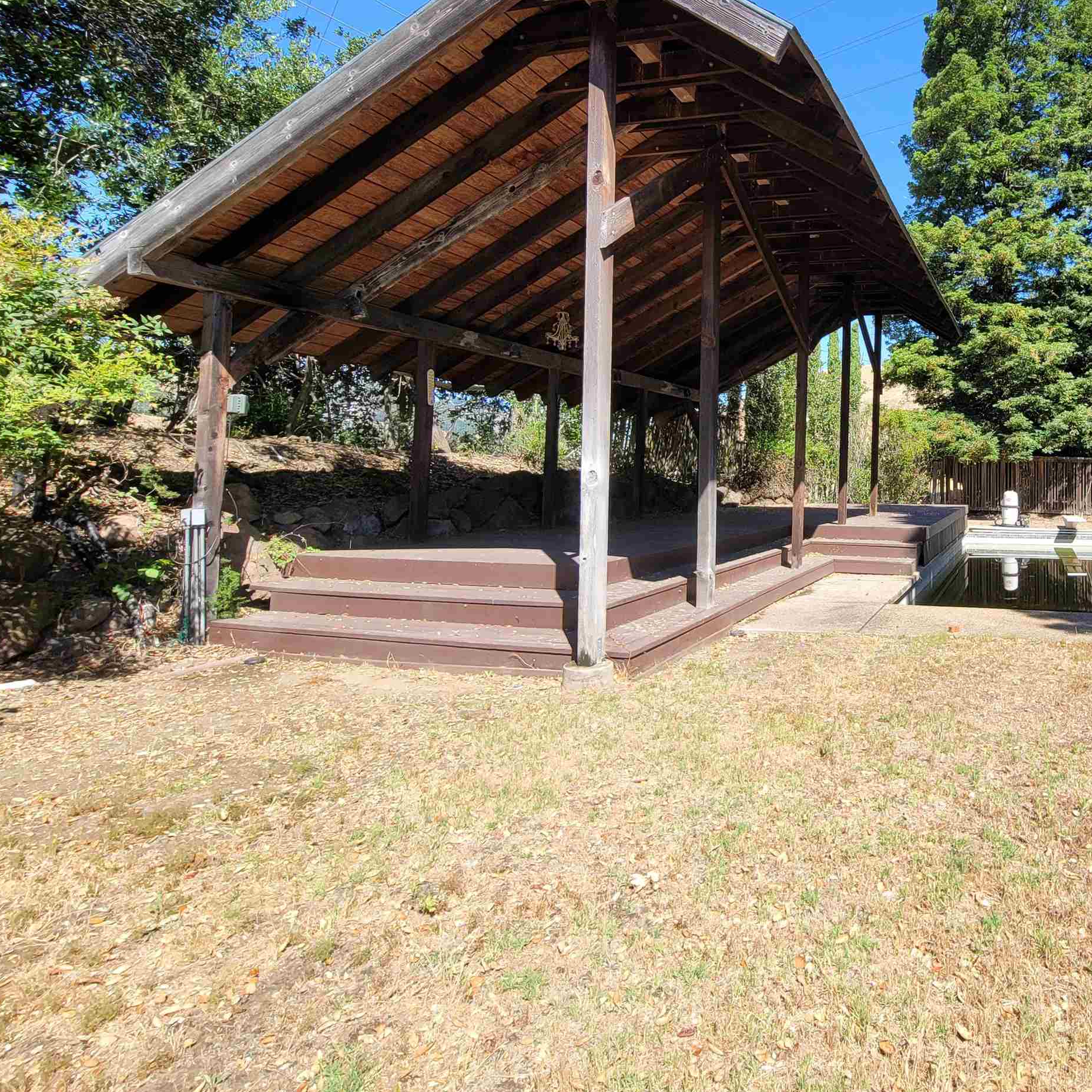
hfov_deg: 70.6
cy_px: 431
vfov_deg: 76.7
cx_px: 861
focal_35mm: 19
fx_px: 678
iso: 64
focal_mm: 2.2
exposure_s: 1/752
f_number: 2.2
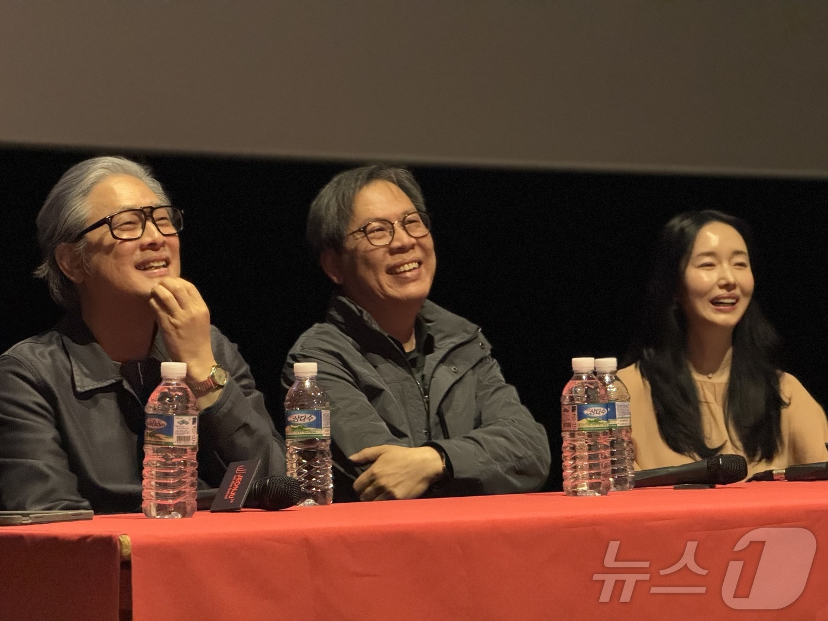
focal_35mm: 120
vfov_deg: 12.3
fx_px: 2870
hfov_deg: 16.4
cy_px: 310
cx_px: 414
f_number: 2.8
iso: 2000
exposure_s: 1/20
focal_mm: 15.66
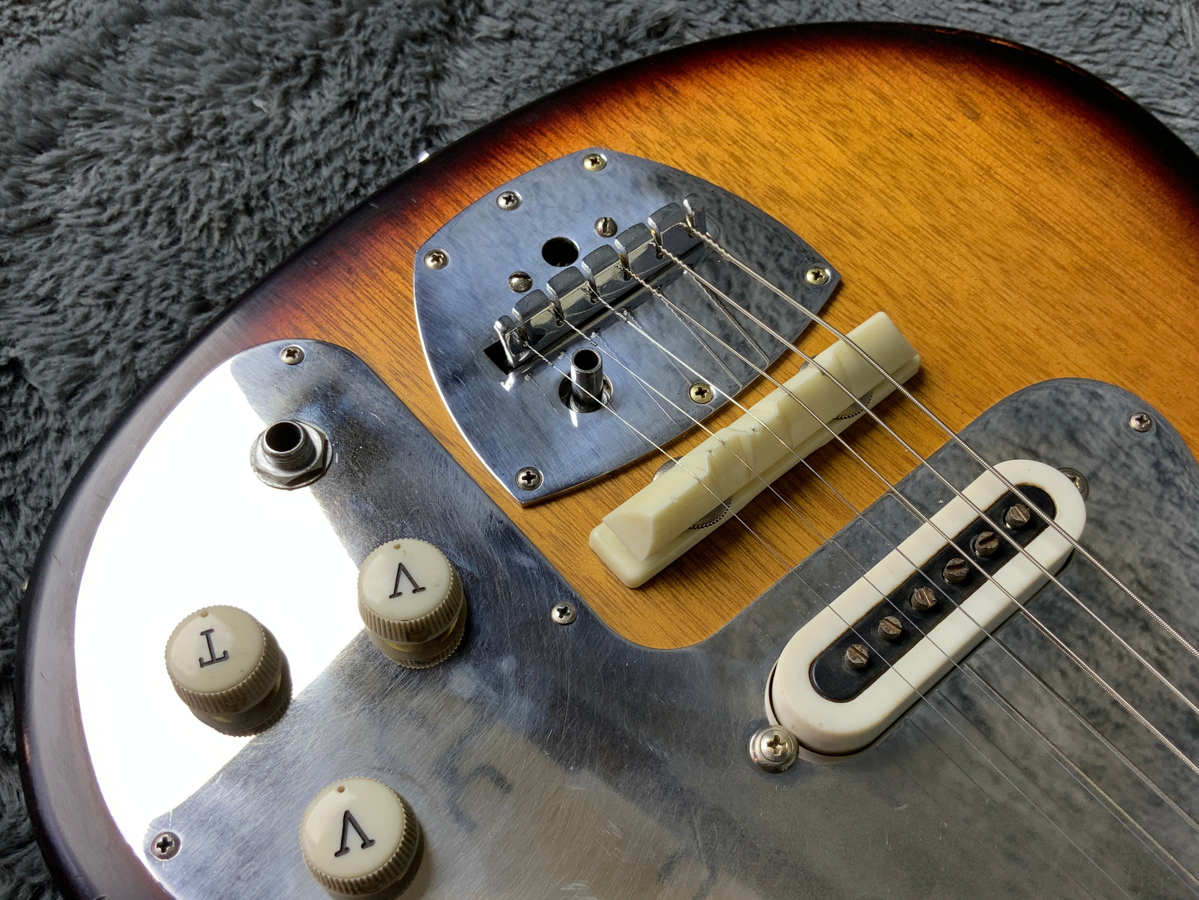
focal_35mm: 35
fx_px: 1212
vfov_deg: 40.6
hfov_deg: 52.5
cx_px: 680
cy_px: 528
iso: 40
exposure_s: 1/50
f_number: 1.8
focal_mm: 3
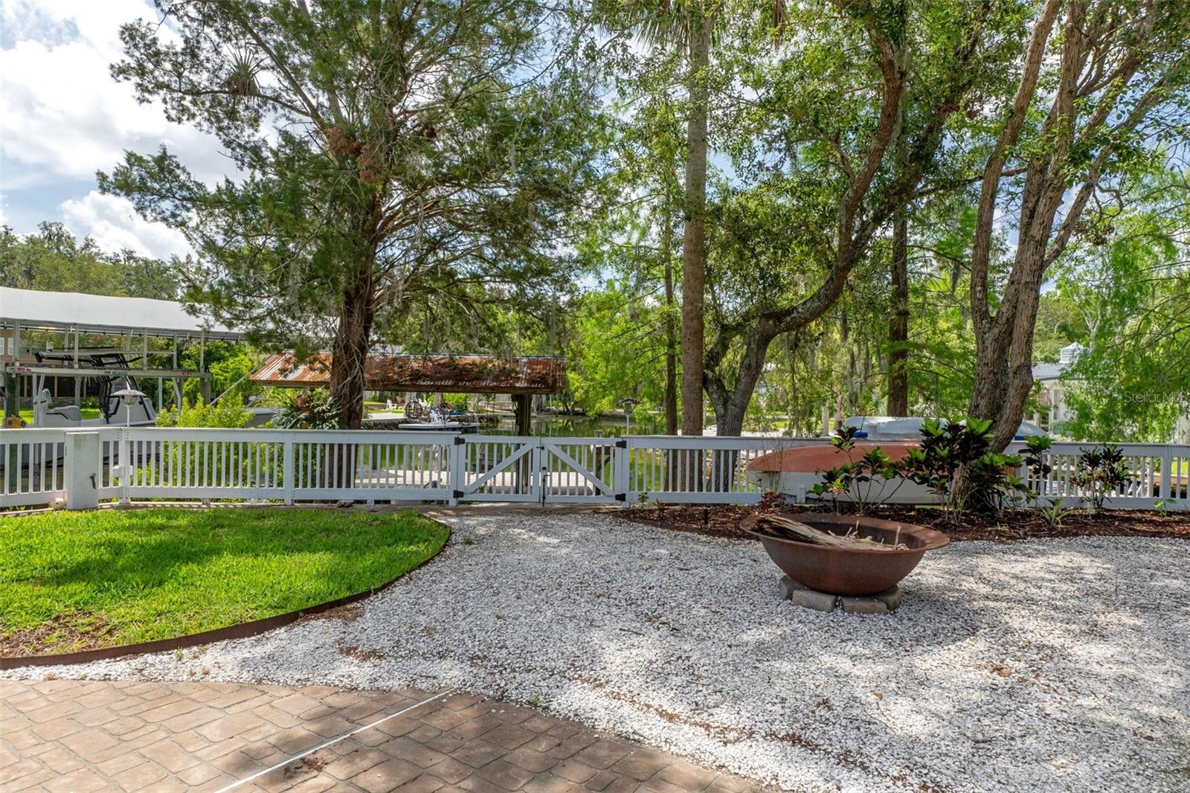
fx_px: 694
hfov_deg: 81.2
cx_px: 595
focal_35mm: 21
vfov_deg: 59.5
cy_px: 396
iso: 320
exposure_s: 1/250
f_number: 9.5
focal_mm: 14
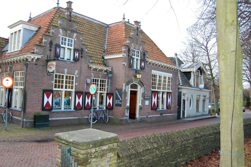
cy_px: 84
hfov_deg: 61.9
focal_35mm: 30
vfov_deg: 43.6
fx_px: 209
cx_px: 126
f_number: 3.8
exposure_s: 1/125
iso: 400
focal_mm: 20
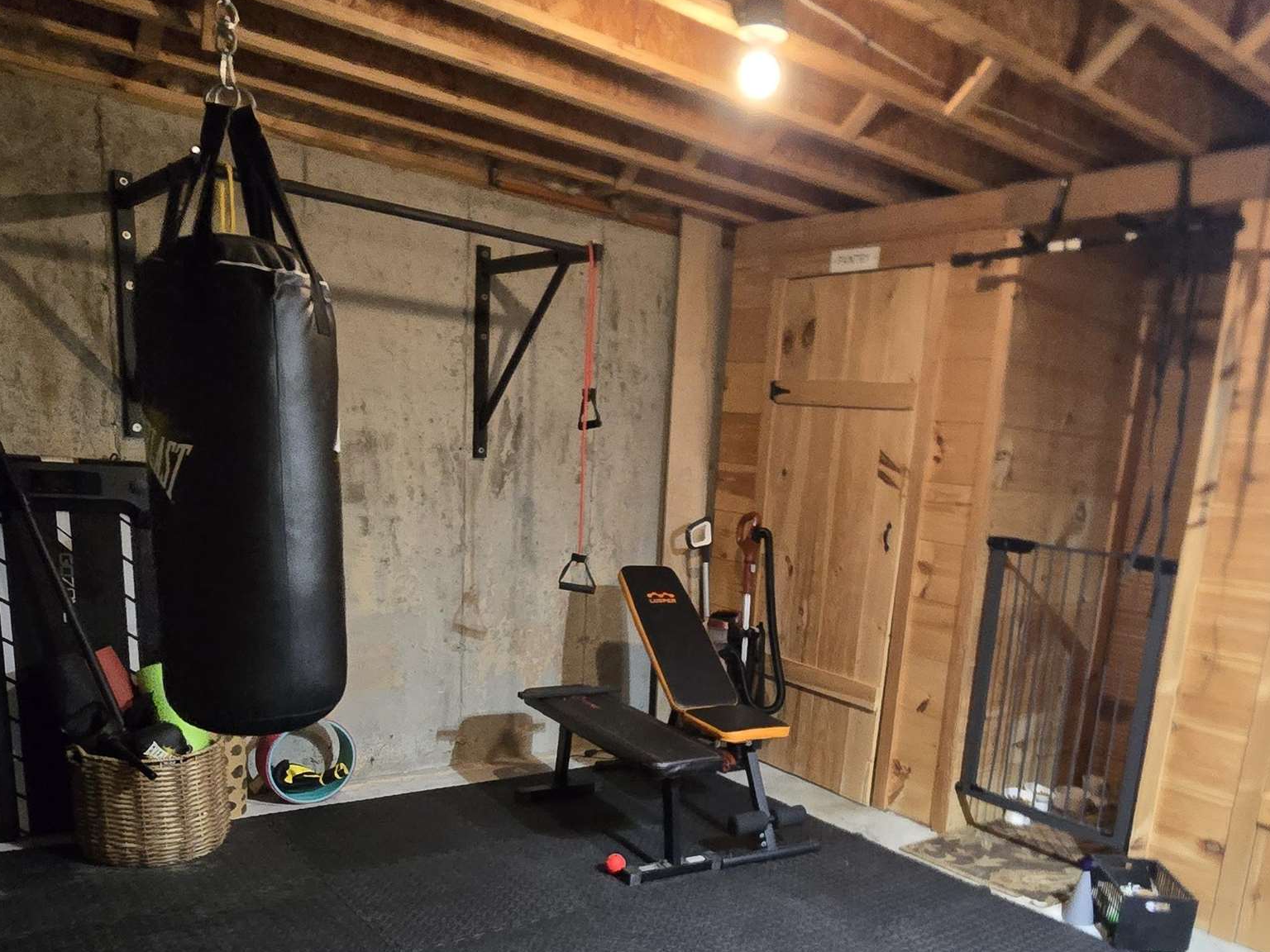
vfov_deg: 50.7
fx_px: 954
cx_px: 762
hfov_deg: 66.7
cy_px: 723
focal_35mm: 26
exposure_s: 1/60
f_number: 2.2
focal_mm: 2.2
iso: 1000
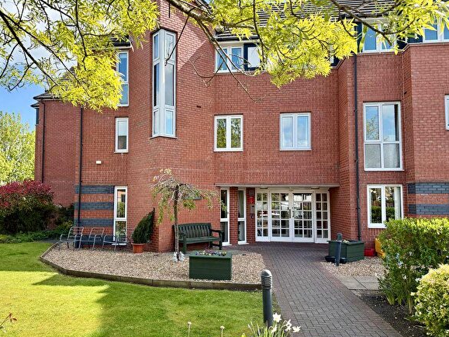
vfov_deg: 48.2
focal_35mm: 29
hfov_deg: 61.4
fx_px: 376
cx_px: 194
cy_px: 174
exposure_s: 1/1855
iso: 100
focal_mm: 6.76
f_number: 1.78
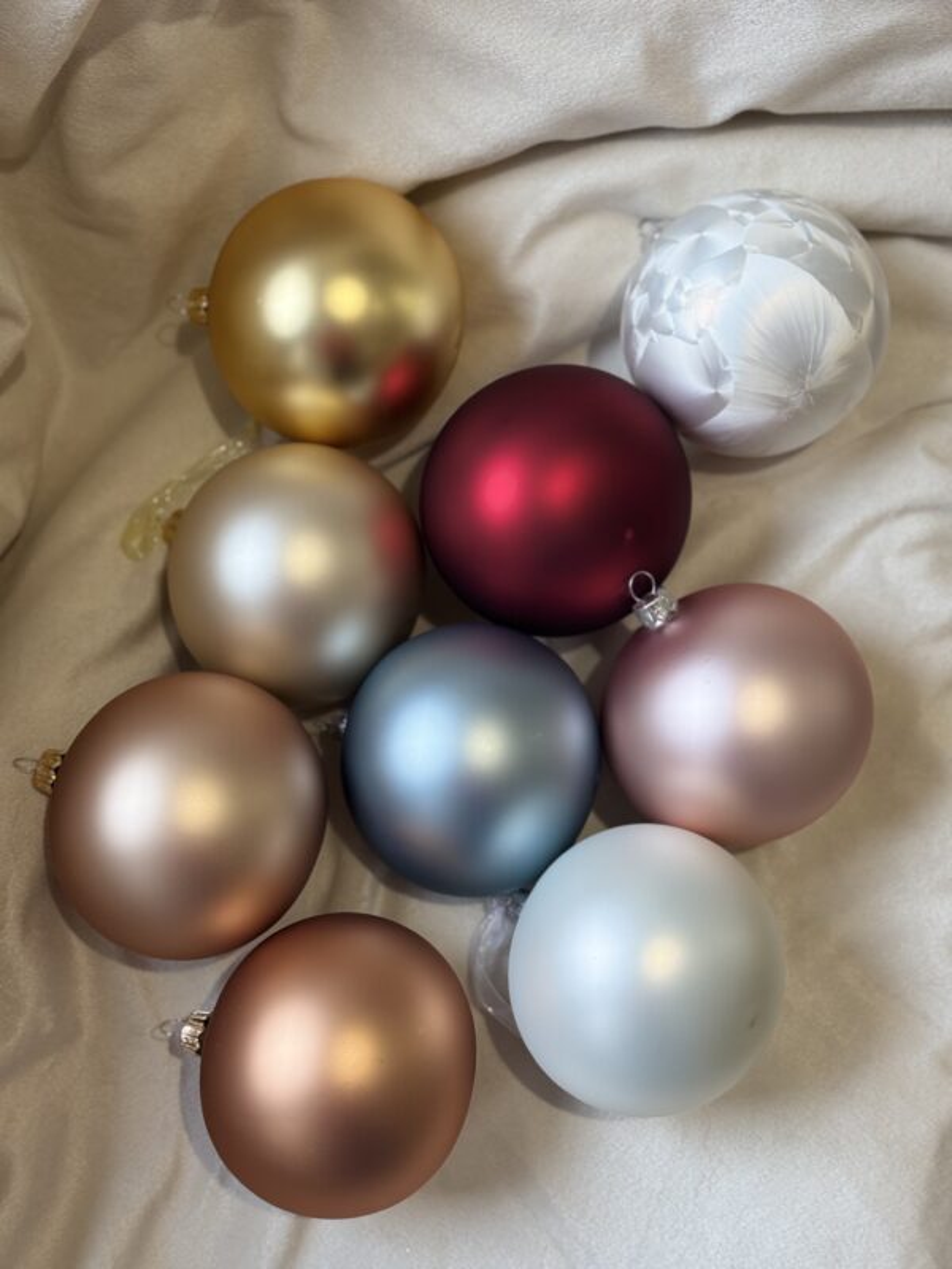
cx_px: 476
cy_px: 634
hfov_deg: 30.3
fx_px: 1760
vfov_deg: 39.7
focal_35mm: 48
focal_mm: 6.76
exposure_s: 1/111
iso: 64
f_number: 1.78
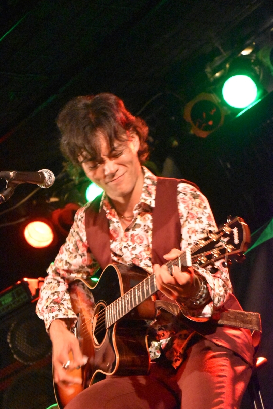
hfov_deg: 18.2
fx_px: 852
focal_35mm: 75
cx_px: 136
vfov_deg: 27.0
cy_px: 204
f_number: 4.8
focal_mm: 50
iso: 12800
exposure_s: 1/50
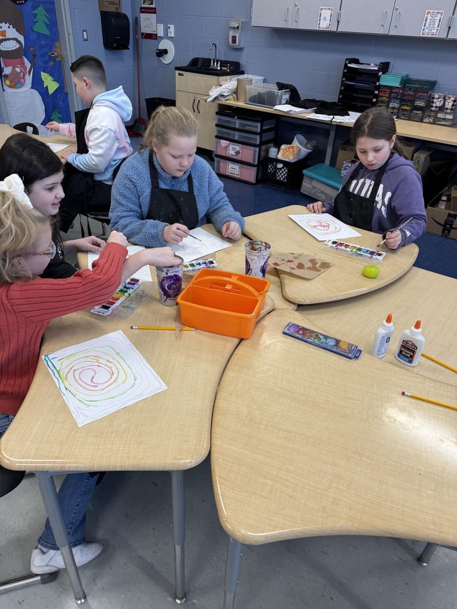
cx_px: 228
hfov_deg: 56.8
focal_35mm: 24
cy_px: 304
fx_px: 422
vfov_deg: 71.6
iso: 80
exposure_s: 1/120
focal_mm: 6.76
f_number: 1.78
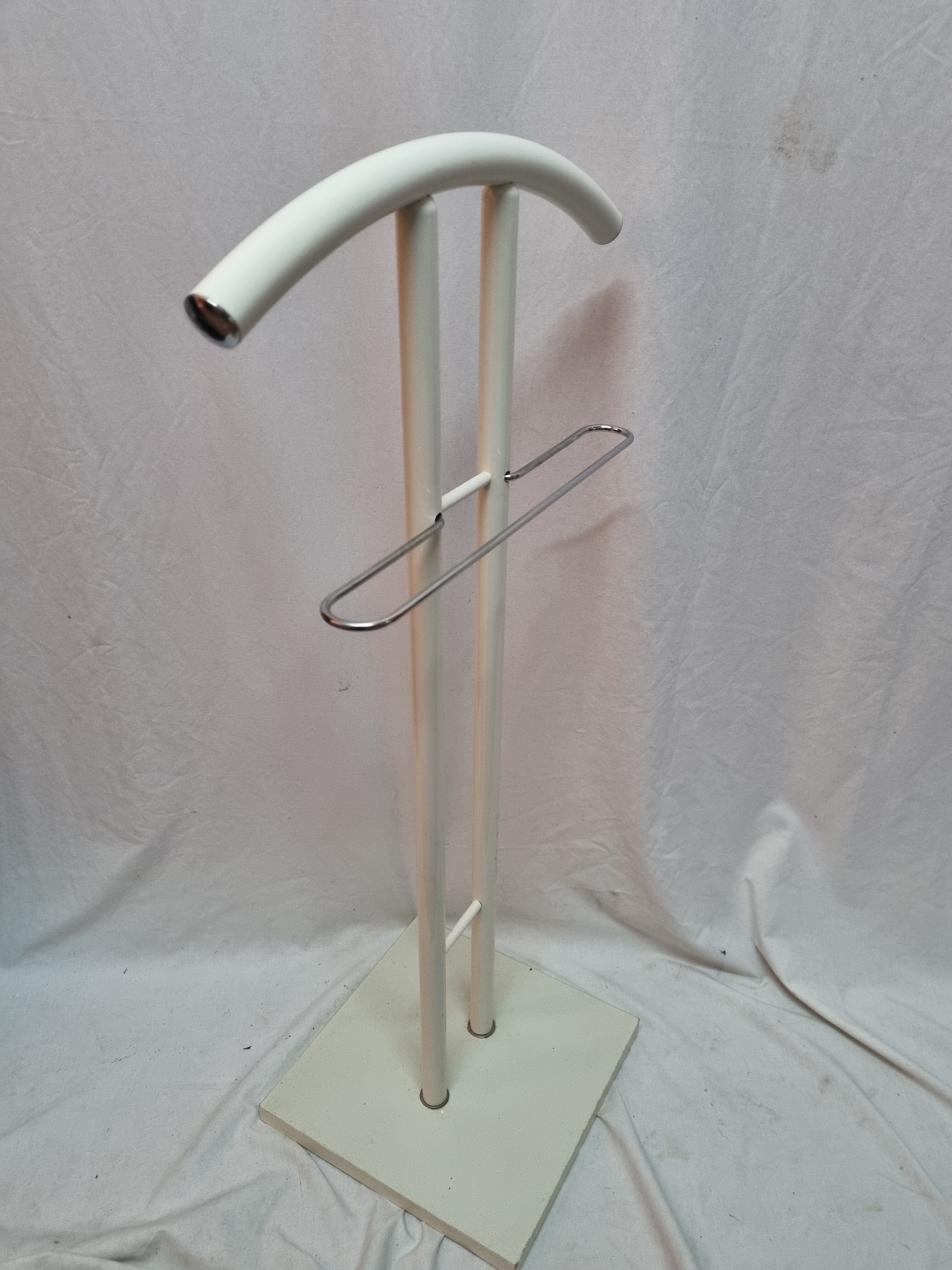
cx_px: 476
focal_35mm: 26
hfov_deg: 53.1
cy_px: 635
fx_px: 953
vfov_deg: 67.3
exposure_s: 1/50
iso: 500
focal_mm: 5.4
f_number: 1.8
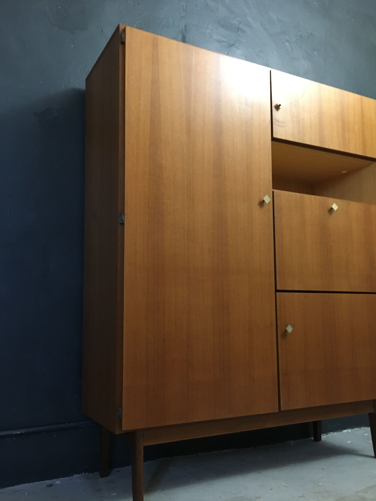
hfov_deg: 44.1
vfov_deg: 56.7
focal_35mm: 32
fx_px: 463
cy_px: 270
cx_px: 206
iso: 400
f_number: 2.2
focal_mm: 4.15
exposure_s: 1/17
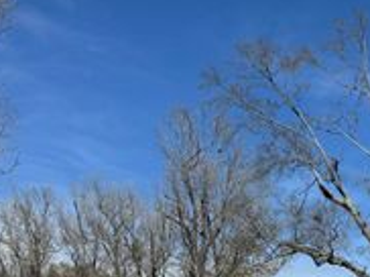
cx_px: 331
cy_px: 302
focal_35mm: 66
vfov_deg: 21.1
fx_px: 705
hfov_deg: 28.3
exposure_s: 1/6410
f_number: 1.78
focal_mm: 6.76
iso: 80
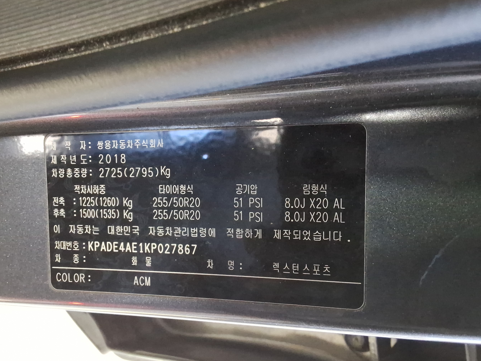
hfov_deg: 53.5
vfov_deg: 41.8
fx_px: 472
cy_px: 189
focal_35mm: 34
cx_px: 189
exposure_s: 1/20
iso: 394
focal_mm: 2.91
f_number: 1.9
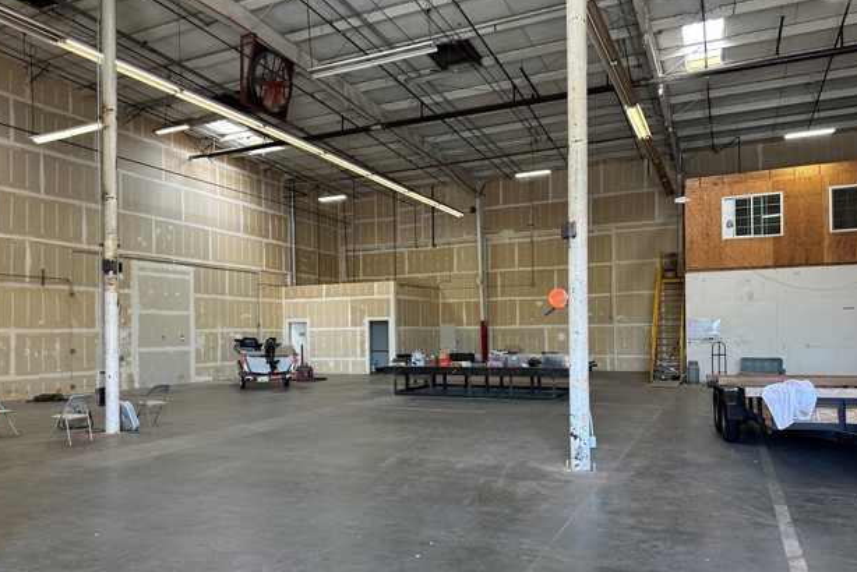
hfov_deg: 69.4
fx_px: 619
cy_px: 326
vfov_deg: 49.4
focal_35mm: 26
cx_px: 430
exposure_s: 1/121
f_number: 1.78
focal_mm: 6.86
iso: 125
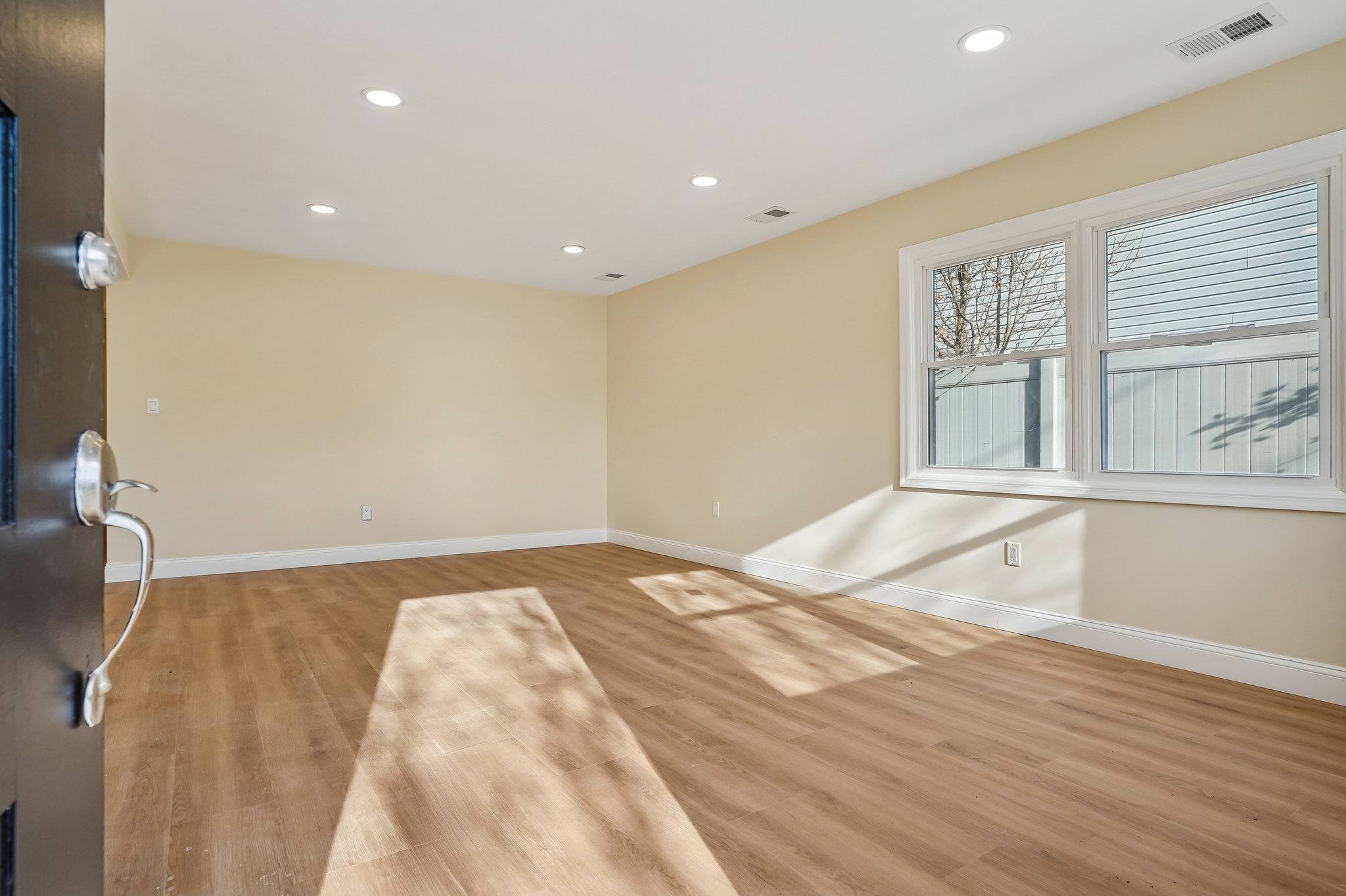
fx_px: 673
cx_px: 673
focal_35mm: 18
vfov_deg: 67.4
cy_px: 448
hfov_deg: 90.0
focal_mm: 18
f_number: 7.1
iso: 400
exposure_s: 1/250
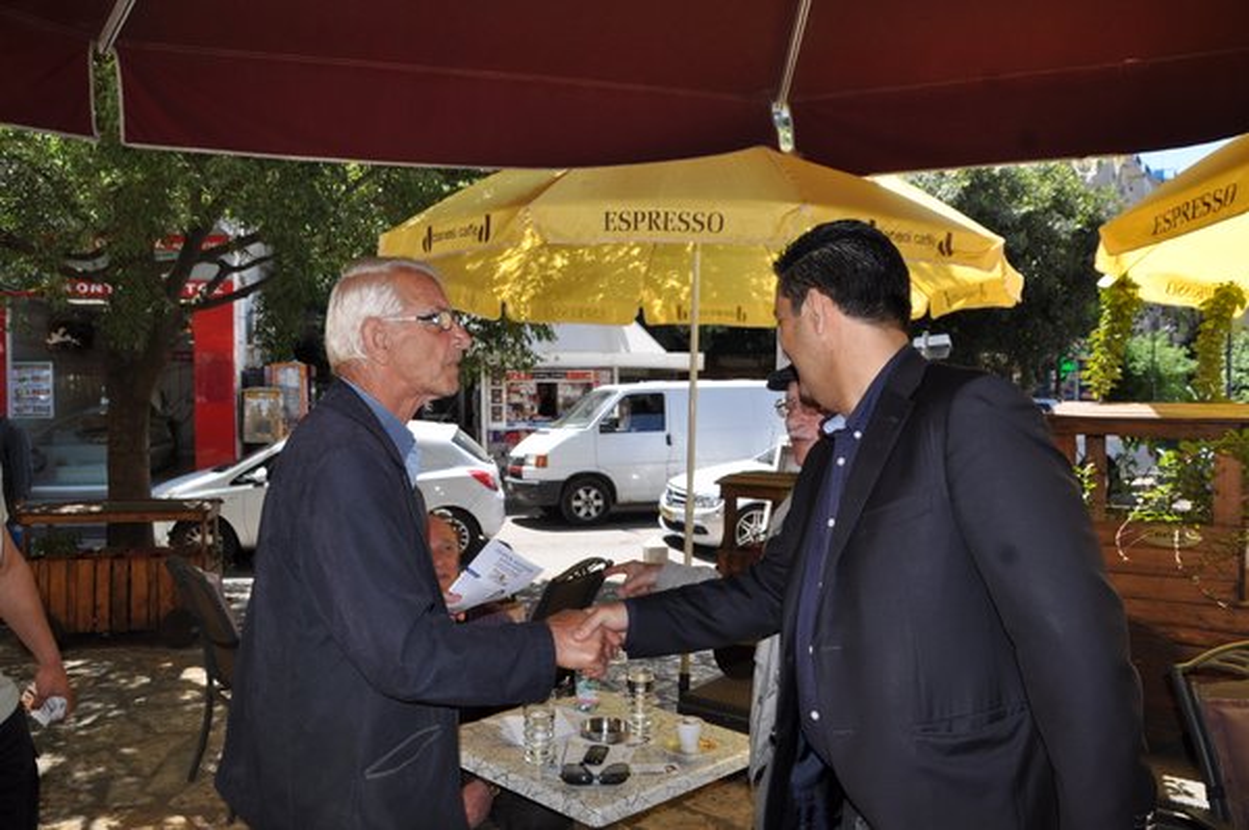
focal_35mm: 27
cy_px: 415
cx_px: 624
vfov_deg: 47.9
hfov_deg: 67.4
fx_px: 936
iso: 200
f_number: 7.1
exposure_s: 1/200
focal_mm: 18
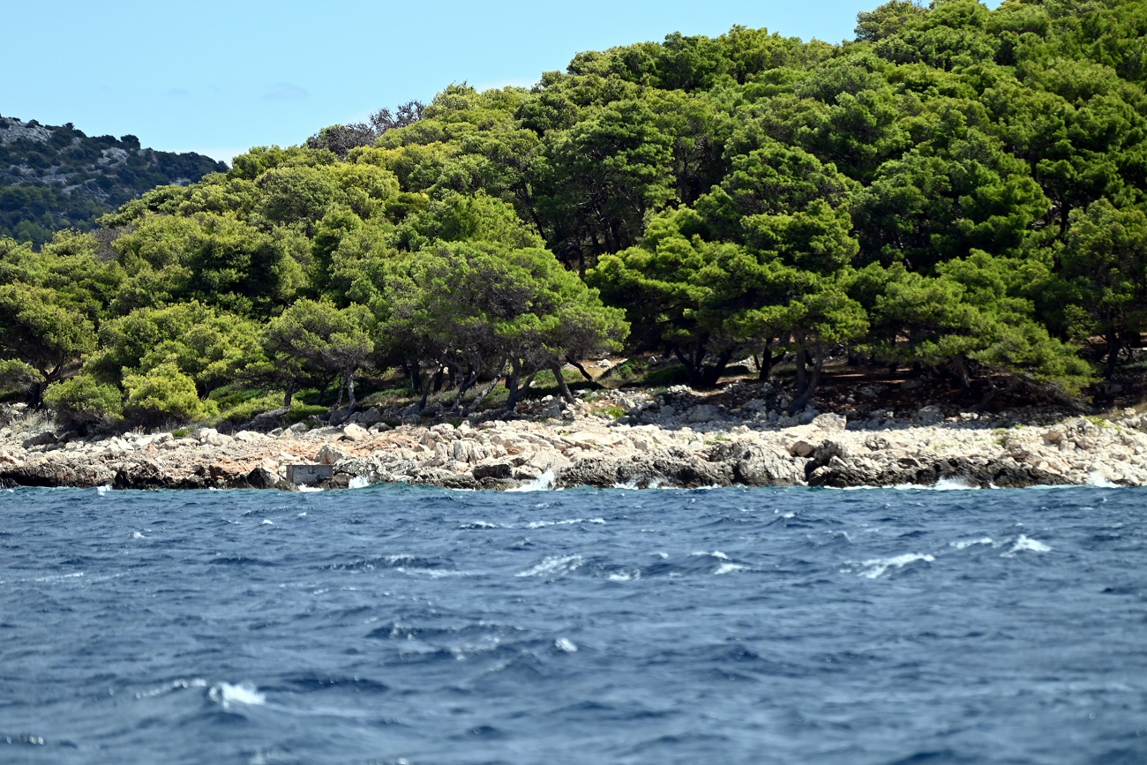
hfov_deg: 6.9
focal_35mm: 300
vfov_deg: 4.6
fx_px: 9559
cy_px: 382
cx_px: 574
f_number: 5.6
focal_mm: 300
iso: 250
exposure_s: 1/1000
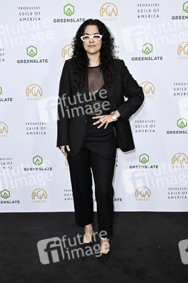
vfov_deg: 50.7
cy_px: 142
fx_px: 298
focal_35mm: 38
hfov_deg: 35.0
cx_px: 94
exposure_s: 1/320
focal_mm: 38
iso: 2000
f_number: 5.6
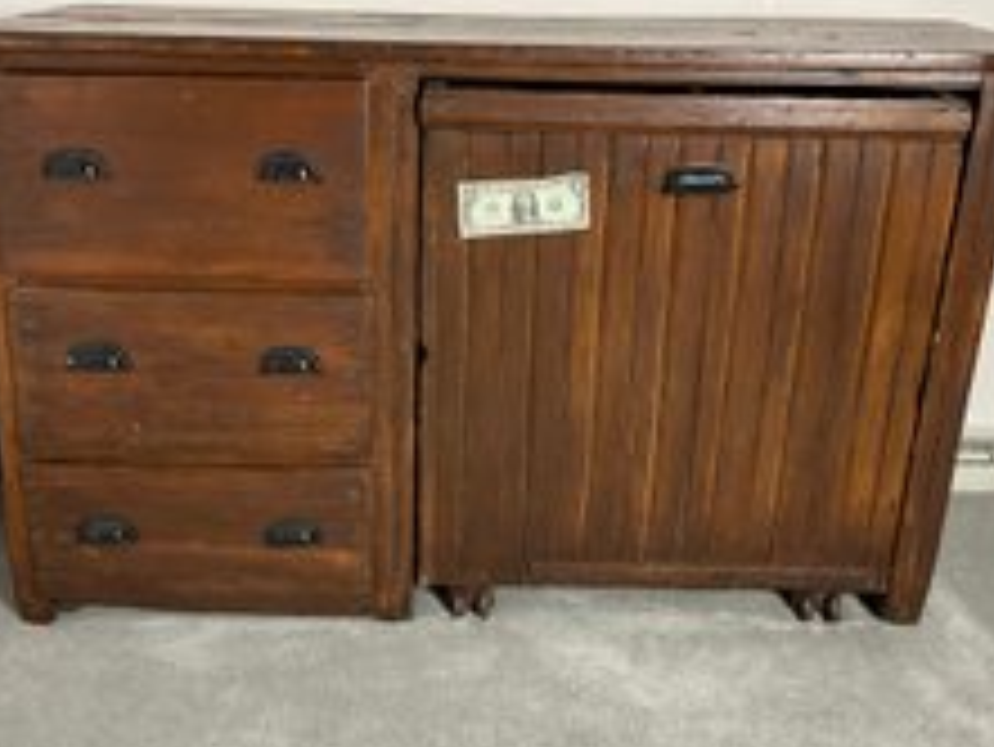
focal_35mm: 45
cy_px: 421
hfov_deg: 42.0
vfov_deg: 32.2
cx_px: 479
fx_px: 1293
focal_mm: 3
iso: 80
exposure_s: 1/60
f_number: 1.8
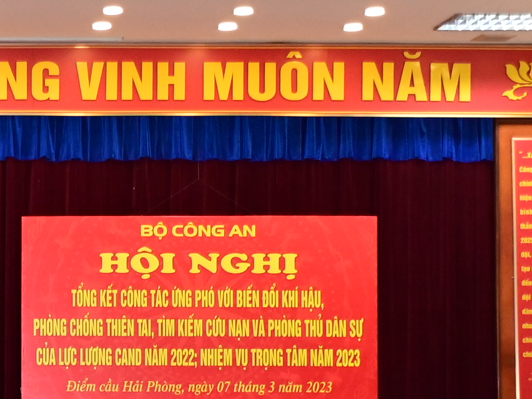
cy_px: 369
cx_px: -180
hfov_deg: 16.4
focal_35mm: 113
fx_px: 1737
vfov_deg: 13.0
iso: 2000
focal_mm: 23
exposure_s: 1/200
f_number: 3.8
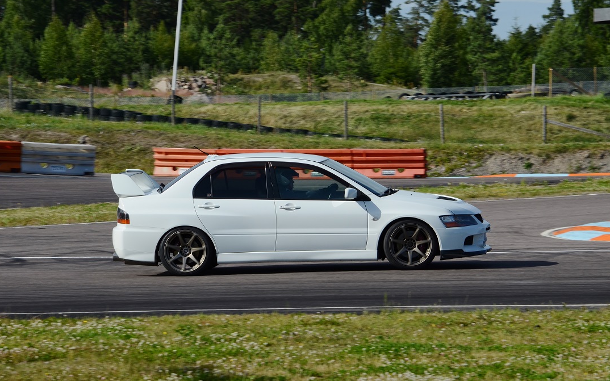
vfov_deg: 7.4
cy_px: 195
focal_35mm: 178
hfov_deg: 11.8
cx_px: 304
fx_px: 2959
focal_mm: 116
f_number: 14
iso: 320
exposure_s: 1/500
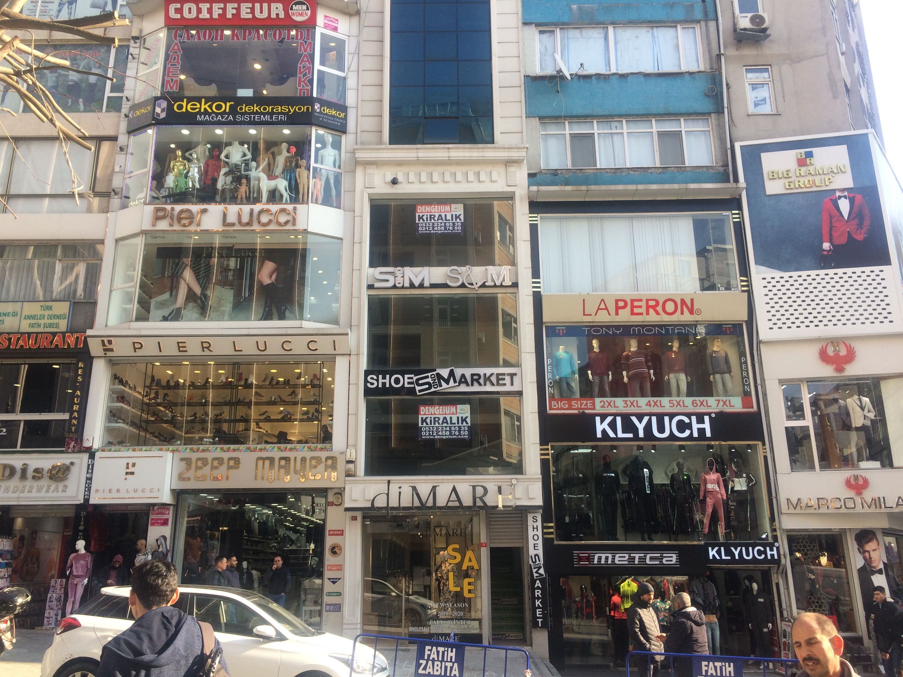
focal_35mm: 29
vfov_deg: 48.2
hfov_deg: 61.7
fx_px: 756
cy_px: 338
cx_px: 452
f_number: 2.2
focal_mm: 4.15
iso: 32
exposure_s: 1/540
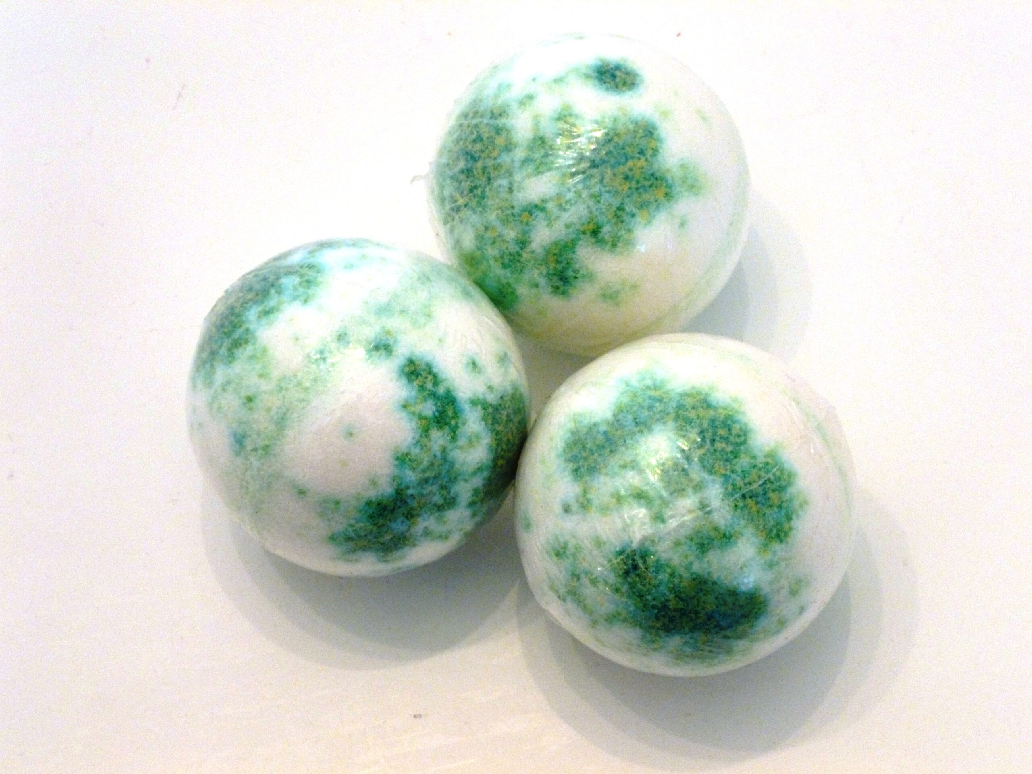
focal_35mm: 87
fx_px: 2594
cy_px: 387
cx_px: 516
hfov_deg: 22.5
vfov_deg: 17.0
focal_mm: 15.5
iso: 400
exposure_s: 1/25
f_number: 5.8
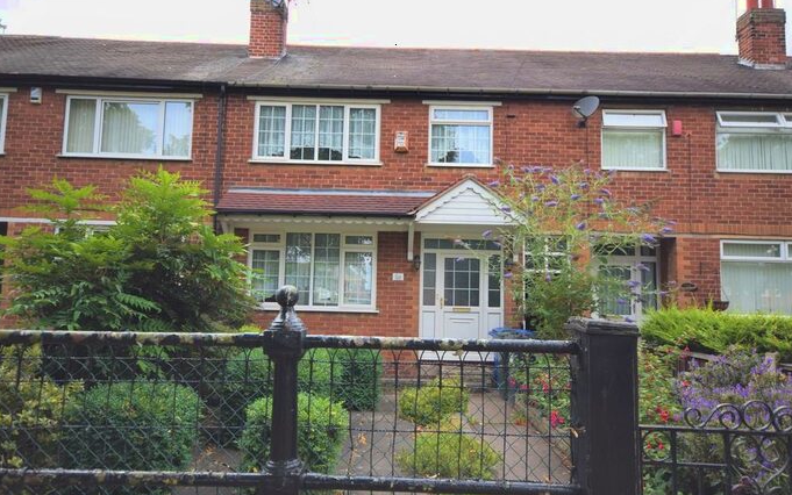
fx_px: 475
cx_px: 401
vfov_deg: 55.1
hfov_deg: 79.6
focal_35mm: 22
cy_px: 255
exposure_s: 1/100
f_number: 5
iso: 100
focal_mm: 14
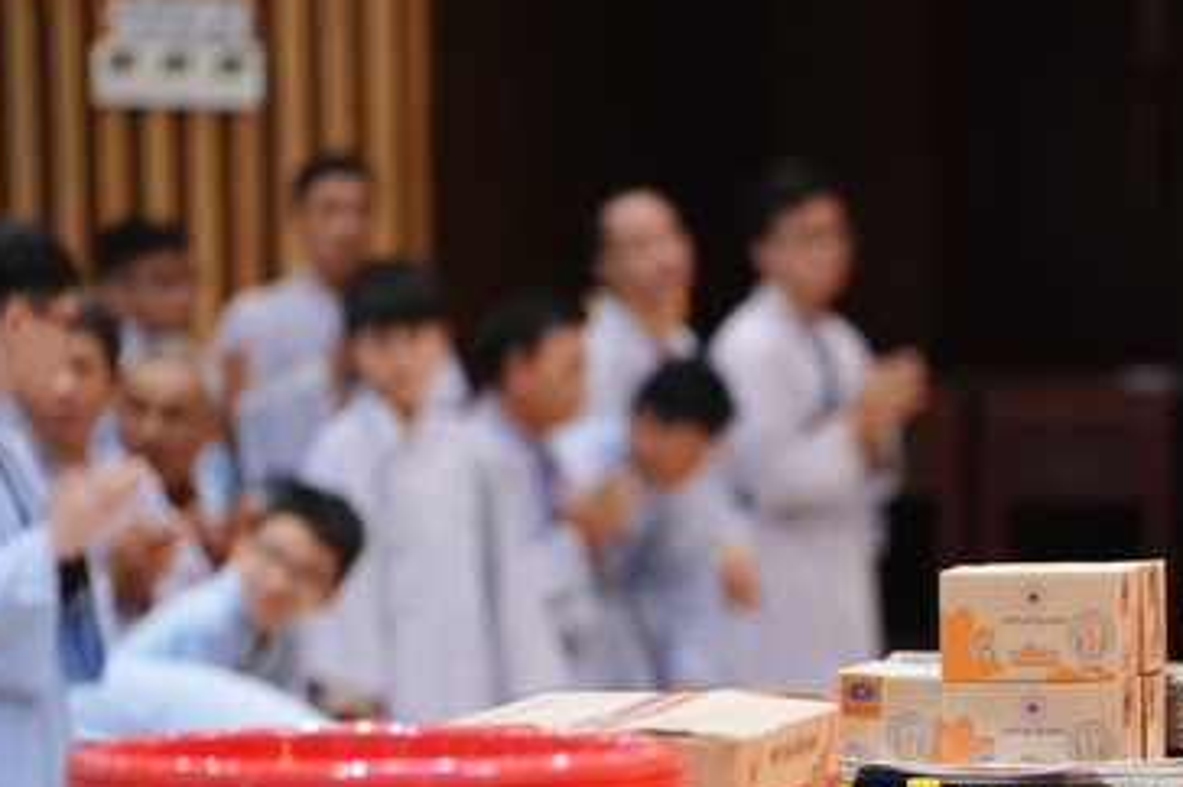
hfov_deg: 7.7
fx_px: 8799
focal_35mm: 268
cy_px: 678
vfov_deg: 5.1
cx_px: 881
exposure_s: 1/100
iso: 1600
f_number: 2.8
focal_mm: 150
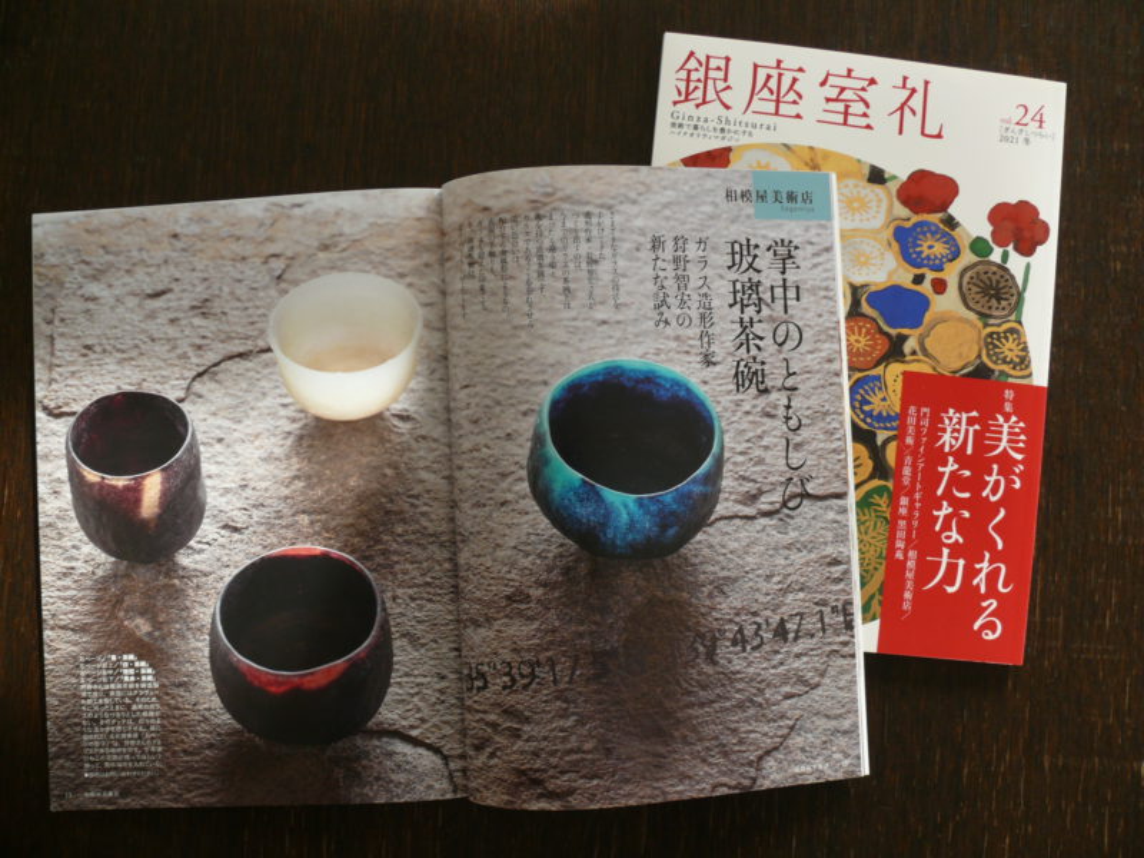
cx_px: 572
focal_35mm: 35
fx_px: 1157
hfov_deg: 52.6
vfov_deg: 40.7
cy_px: 429
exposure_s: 1/125
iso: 100
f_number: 3.2
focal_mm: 7.4
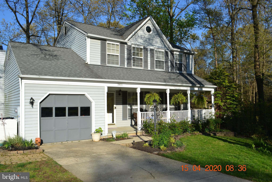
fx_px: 227
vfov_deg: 43.6
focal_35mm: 30
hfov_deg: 61.9
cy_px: 91
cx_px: 136
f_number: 8
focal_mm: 20
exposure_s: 1/250
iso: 100
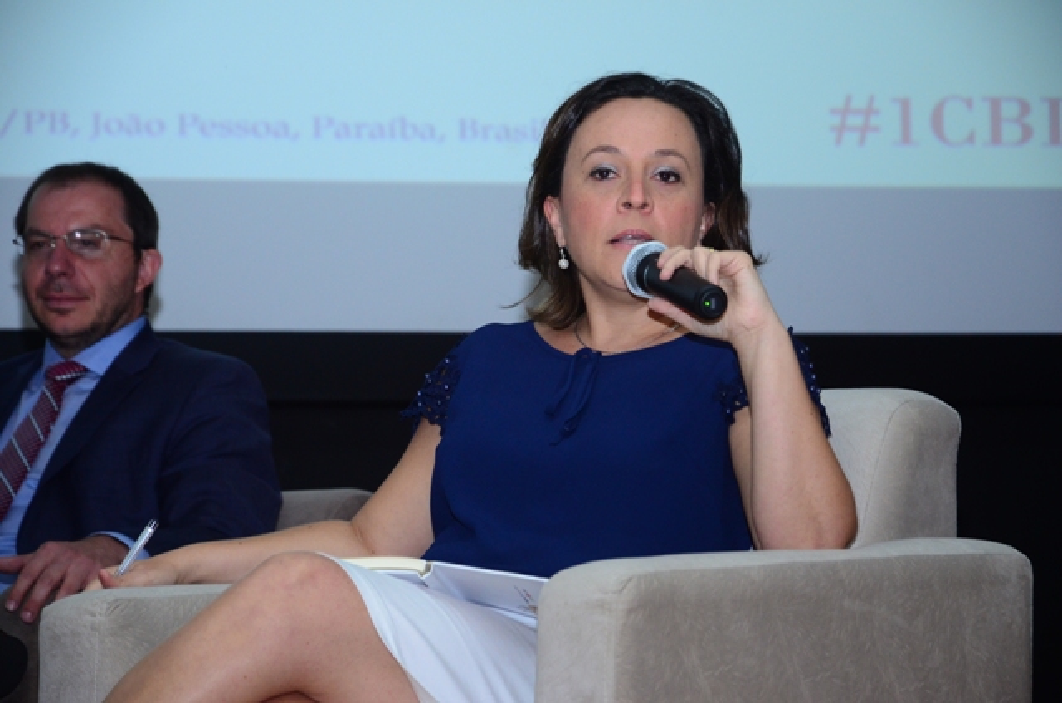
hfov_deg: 13.1
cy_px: 352
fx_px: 4637
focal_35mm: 158
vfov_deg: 8.7
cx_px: 531
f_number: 5.6
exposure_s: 1/80
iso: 1250
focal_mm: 105
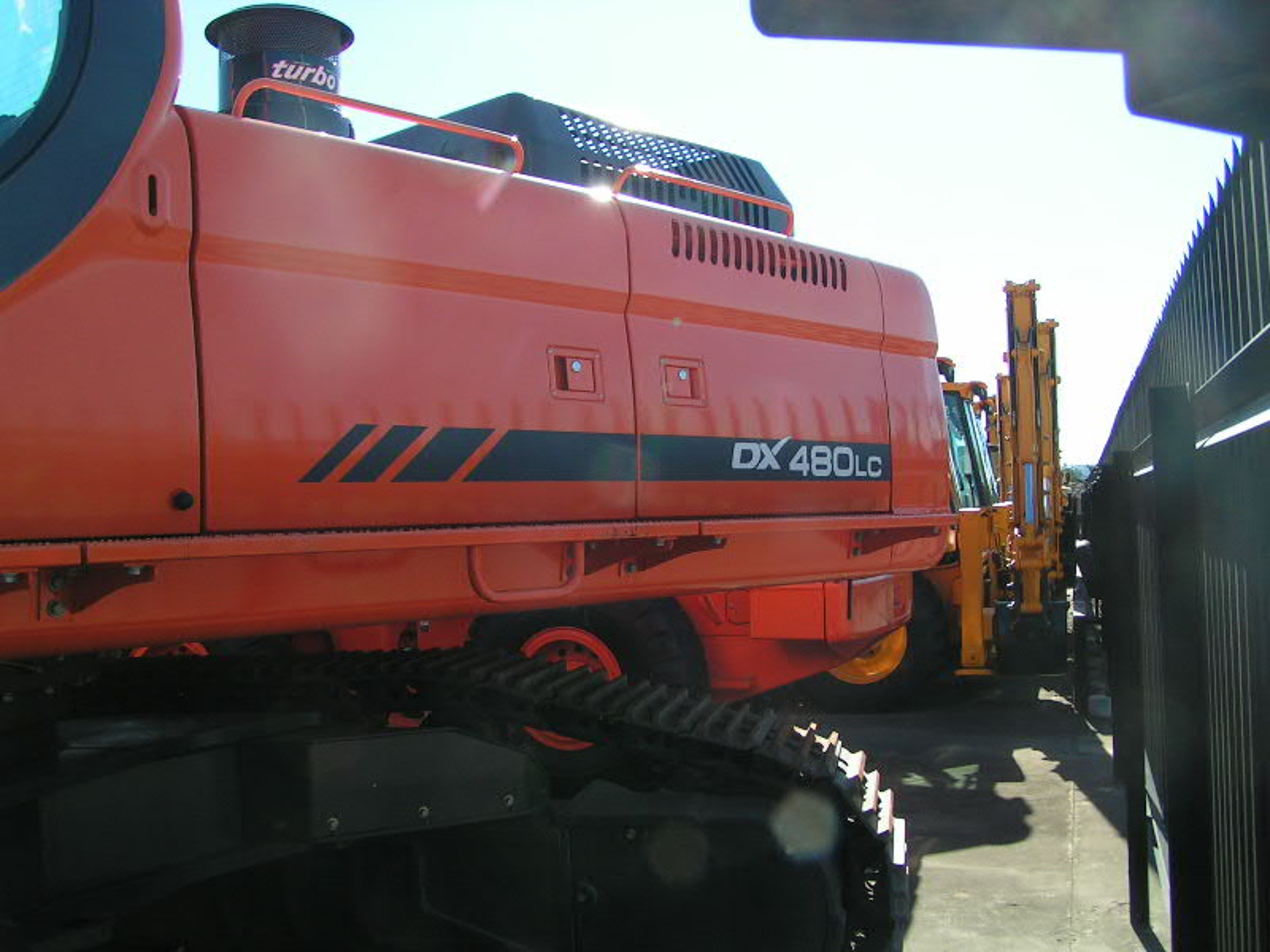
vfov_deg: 37.7
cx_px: 635
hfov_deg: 49.0
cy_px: 476
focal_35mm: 38
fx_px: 1394
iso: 50
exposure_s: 1/250
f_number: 5.6
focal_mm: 5.8
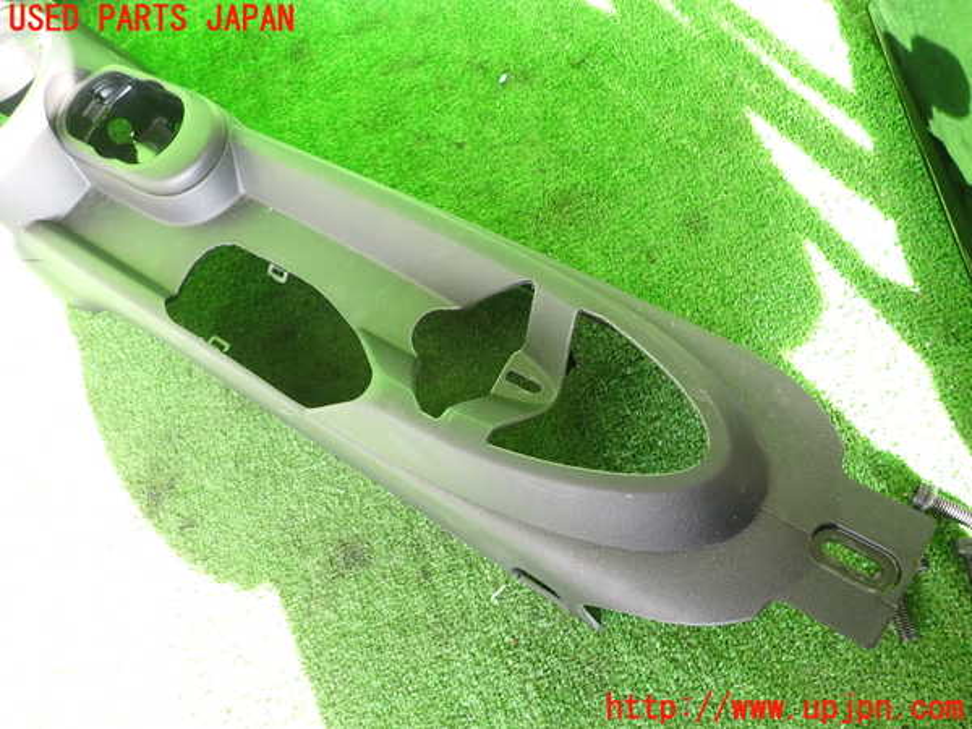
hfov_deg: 69.4
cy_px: 364
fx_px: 702
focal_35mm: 25
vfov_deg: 54.9
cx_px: 486
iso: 200
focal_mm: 4.5
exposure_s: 1/60
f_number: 2
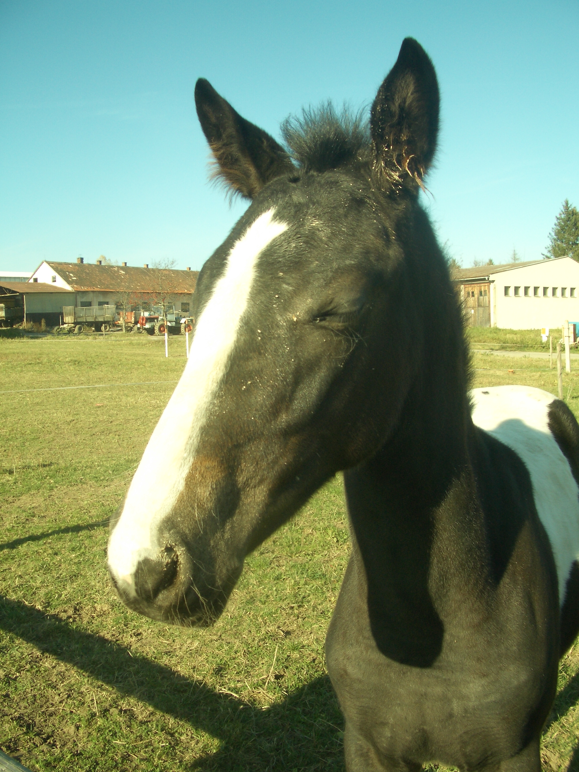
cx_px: 290
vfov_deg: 52.6
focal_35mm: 35
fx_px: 781
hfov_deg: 40.7
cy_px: 386
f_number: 4.3
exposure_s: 1/250
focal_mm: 5.8
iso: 50
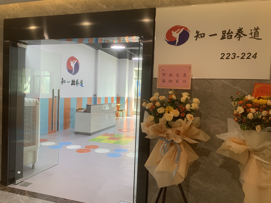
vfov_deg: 53.1
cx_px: 136
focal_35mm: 26
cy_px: 102
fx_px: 204
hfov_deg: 67.3
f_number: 1.8
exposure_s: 1/50
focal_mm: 4.25
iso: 80
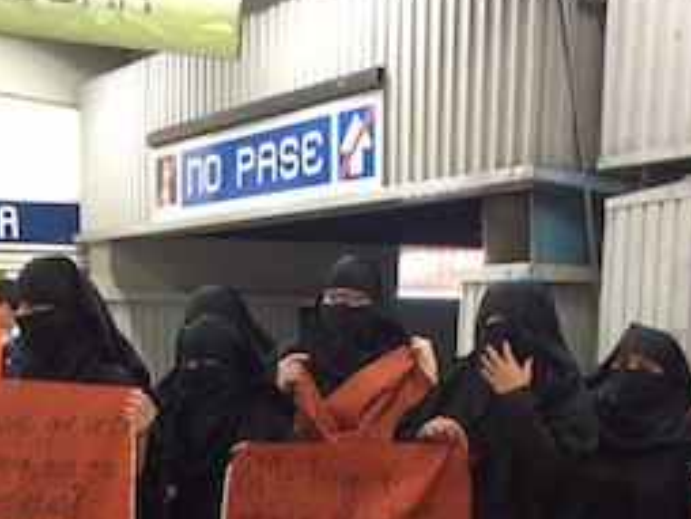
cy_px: 590
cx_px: 250
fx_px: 1459
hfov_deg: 26.5
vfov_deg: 19.3
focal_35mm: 73
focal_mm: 4.15
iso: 250
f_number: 2.2
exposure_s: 1/30
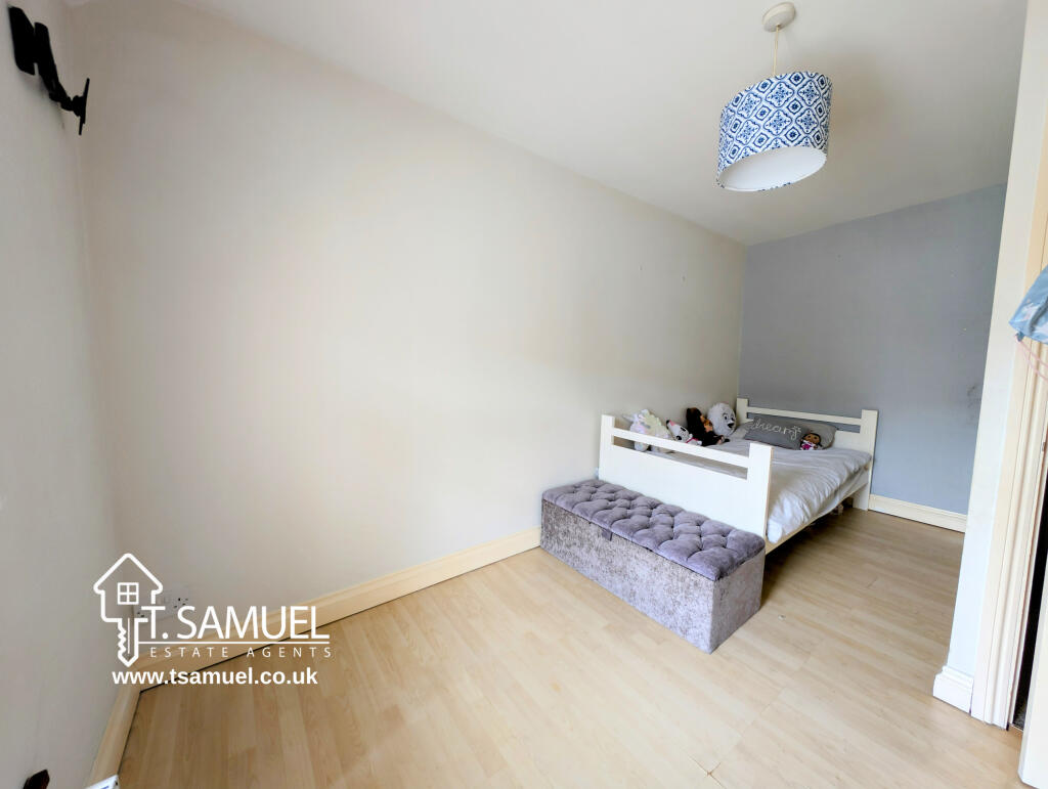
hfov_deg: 110.5
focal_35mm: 12
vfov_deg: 94.6
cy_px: 394
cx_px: 524
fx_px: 364
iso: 53
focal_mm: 2.23
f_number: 1.95
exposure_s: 1/15
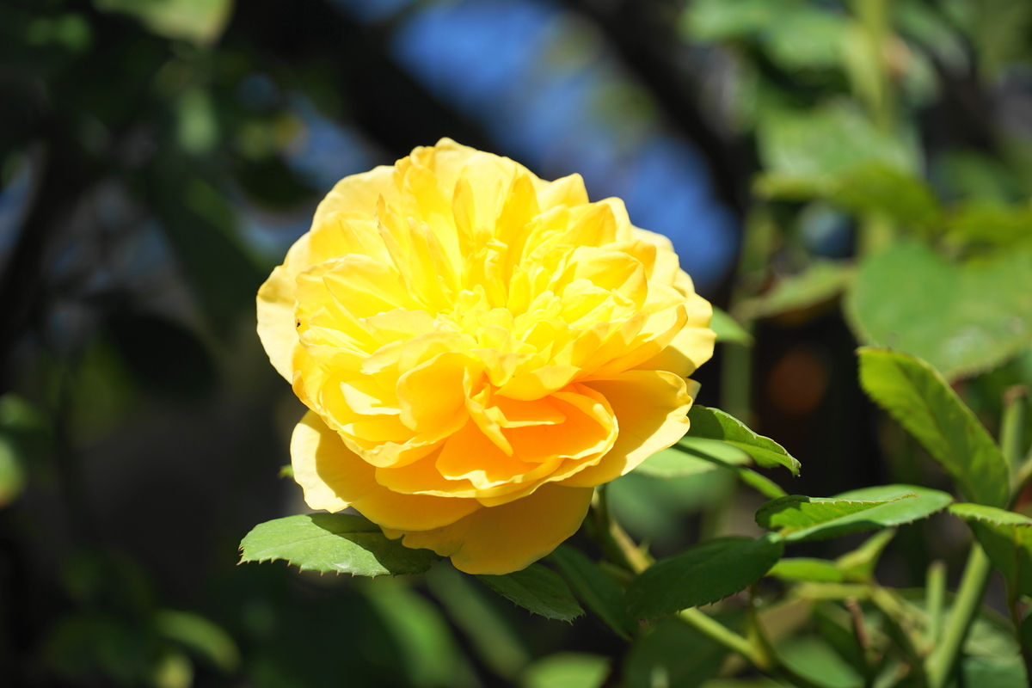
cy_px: 344
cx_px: 516
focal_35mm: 300
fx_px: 8599
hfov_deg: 6.9
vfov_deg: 4.6
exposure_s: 1/500
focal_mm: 300
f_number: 6.3
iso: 100
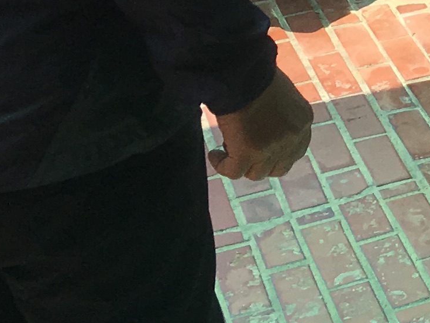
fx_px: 1976
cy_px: -221
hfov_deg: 10.7
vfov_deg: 9.0
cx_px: 1026
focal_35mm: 159
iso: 25
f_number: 2.2
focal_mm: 4.15
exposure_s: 1/1148
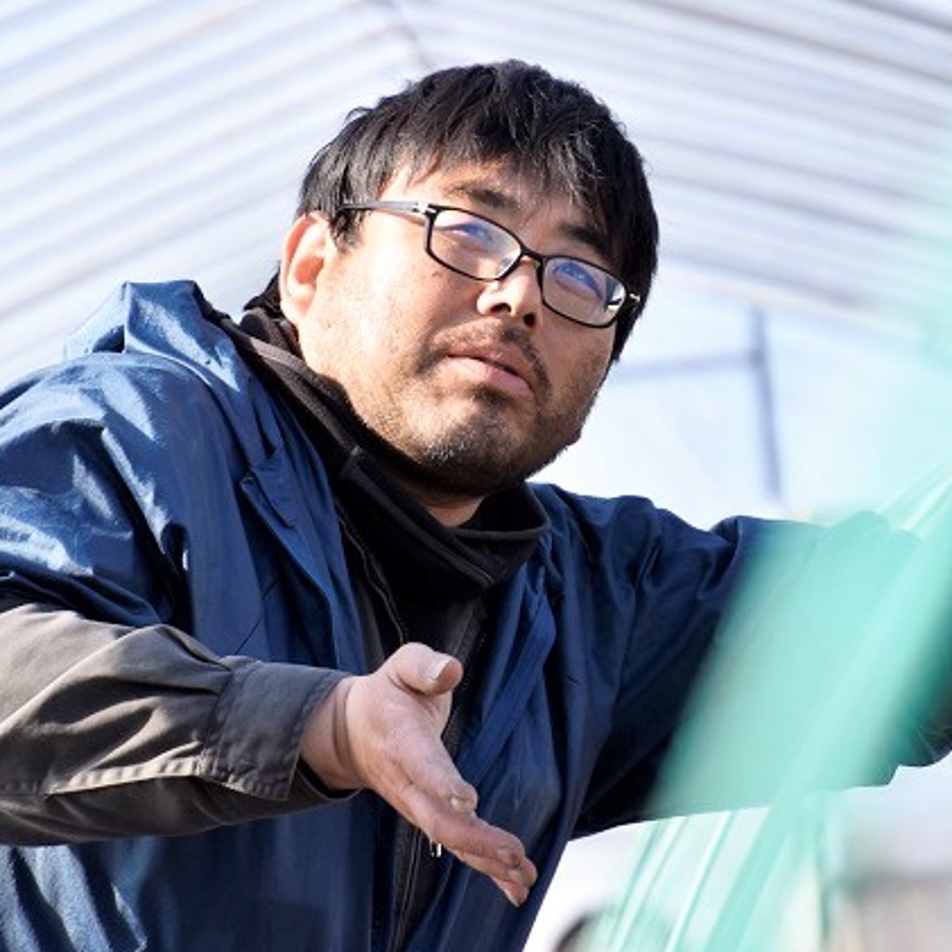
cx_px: 622
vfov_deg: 5.4
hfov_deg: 5.4
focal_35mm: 327
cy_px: 442
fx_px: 10168
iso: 320
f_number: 6
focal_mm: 135
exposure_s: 1/750
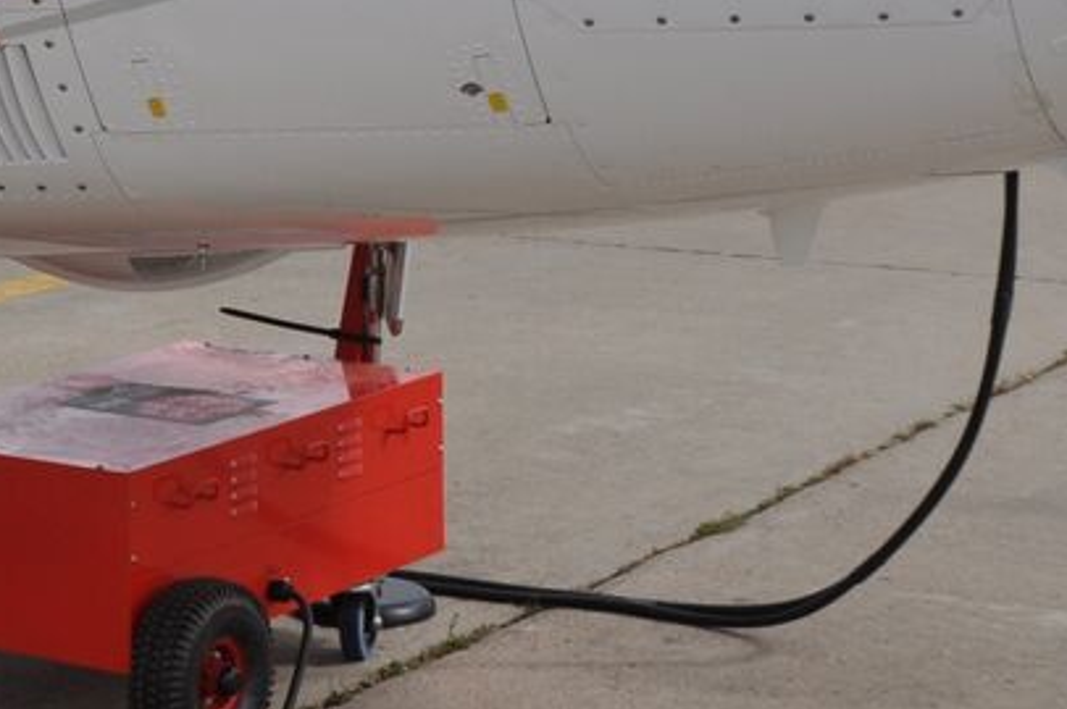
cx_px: -58
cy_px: -126
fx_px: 3080
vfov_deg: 12.8
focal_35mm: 104
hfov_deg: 19.0
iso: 200
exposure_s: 1/500
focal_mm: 22
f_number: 8
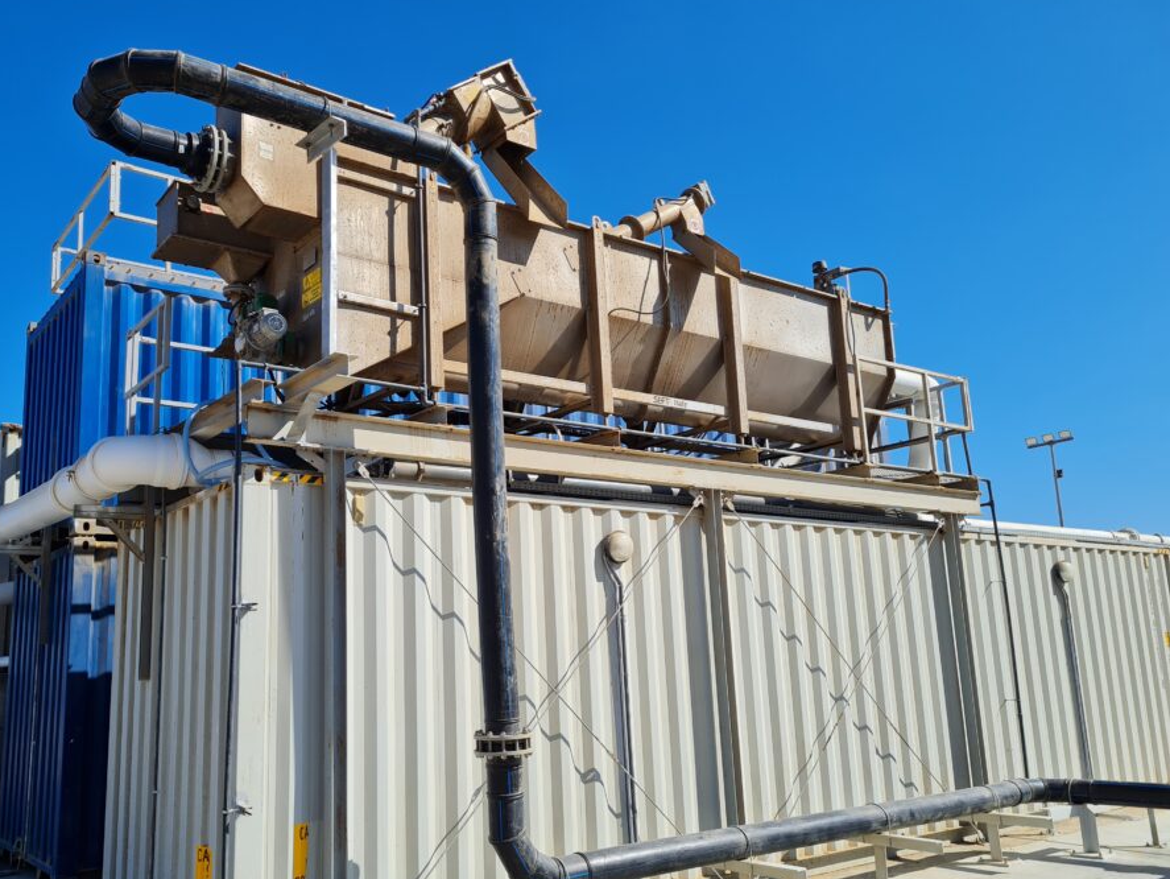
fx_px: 1014
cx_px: 516
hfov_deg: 59.8
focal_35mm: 30
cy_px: 469
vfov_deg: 46.8
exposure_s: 1/3064
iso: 50
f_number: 1.8
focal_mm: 5.4
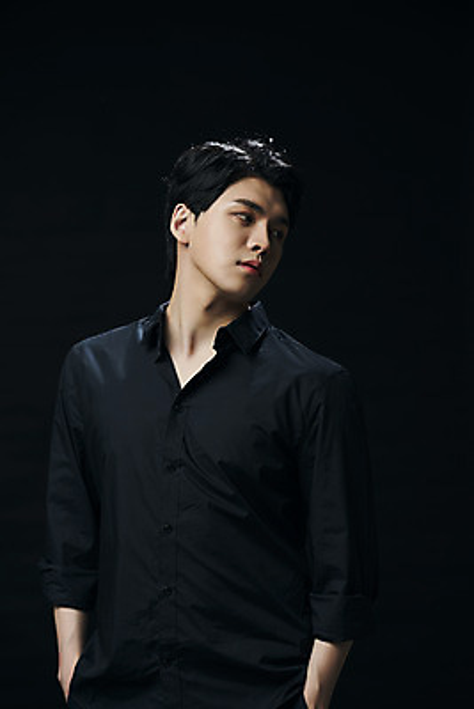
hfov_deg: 14.0
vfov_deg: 20.8
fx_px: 1934
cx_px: 237
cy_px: 354
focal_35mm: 98
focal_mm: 98
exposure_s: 1/125
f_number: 4
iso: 64
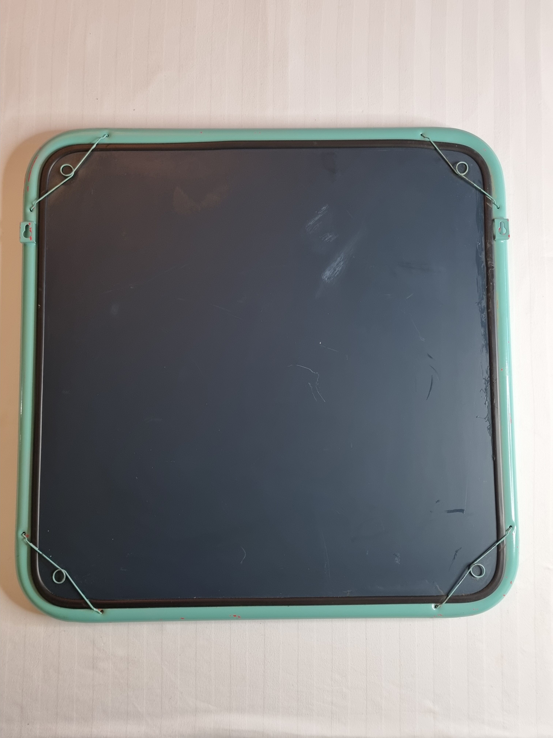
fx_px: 554
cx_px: 276
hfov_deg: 53.1
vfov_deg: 67.3
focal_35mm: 26
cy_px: 369
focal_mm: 5.4
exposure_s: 1/100
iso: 200
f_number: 1.8
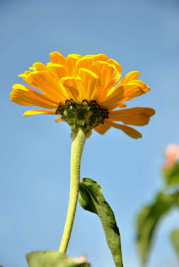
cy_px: 134
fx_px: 1169
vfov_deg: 13.0
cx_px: 90
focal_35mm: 158
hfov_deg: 8.8
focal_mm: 105
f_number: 5.6
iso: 100
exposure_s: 1/320
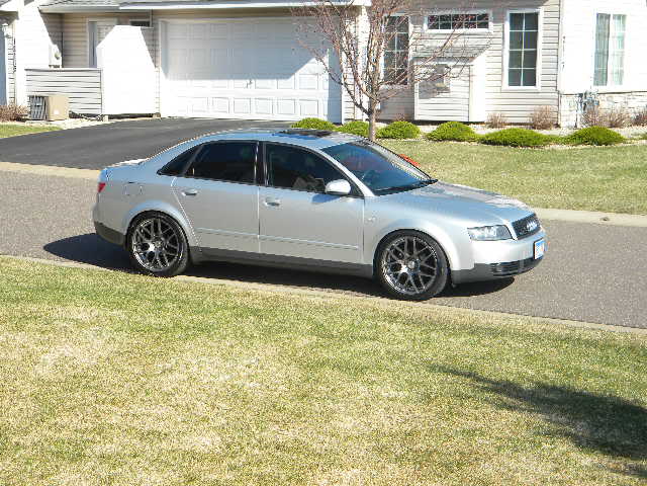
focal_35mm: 67
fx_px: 1252
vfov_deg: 21.9
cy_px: 243
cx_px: 324
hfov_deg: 29.0
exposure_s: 1/479
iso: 80
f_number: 4.3
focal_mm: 12.2
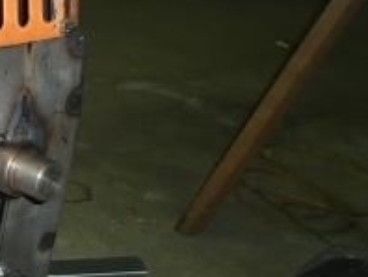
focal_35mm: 106
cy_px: 313
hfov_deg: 17.5
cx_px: -93
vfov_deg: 13.7
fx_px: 1128
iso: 100
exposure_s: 1/30
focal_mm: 4.6
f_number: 3.3
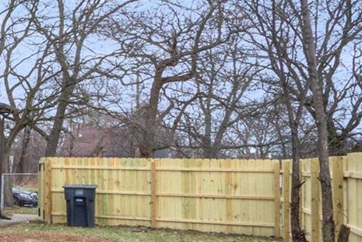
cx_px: -325
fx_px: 664
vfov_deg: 20.5
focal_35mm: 66
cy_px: 173
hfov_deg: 19.9
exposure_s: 1/25
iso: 320
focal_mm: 10
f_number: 11
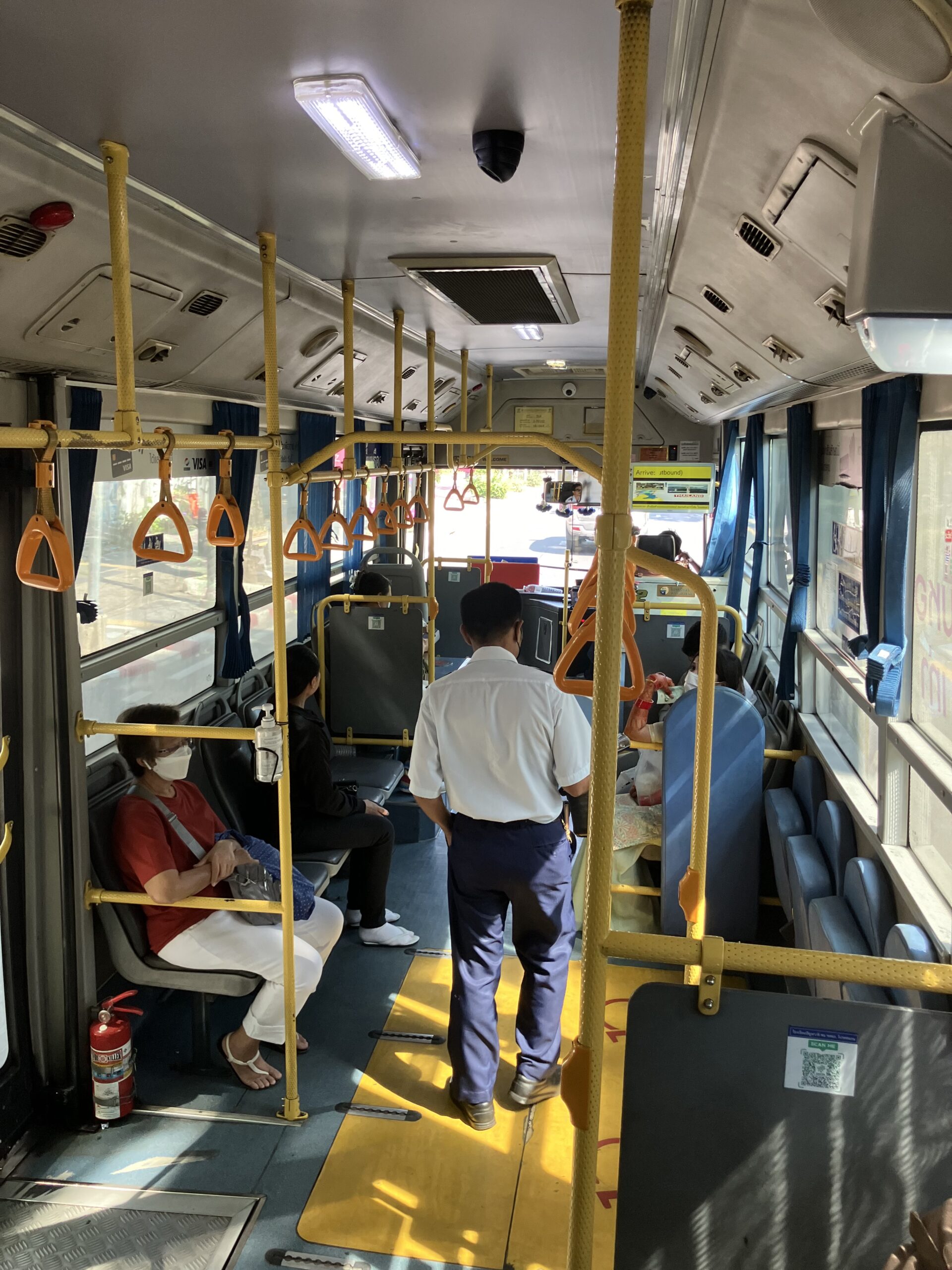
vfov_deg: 63.4
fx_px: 1027
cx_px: 476
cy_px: 635
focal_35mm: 28
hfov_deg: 49.7
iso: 80
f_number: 1.8
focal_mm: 3.99
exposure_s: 1/114
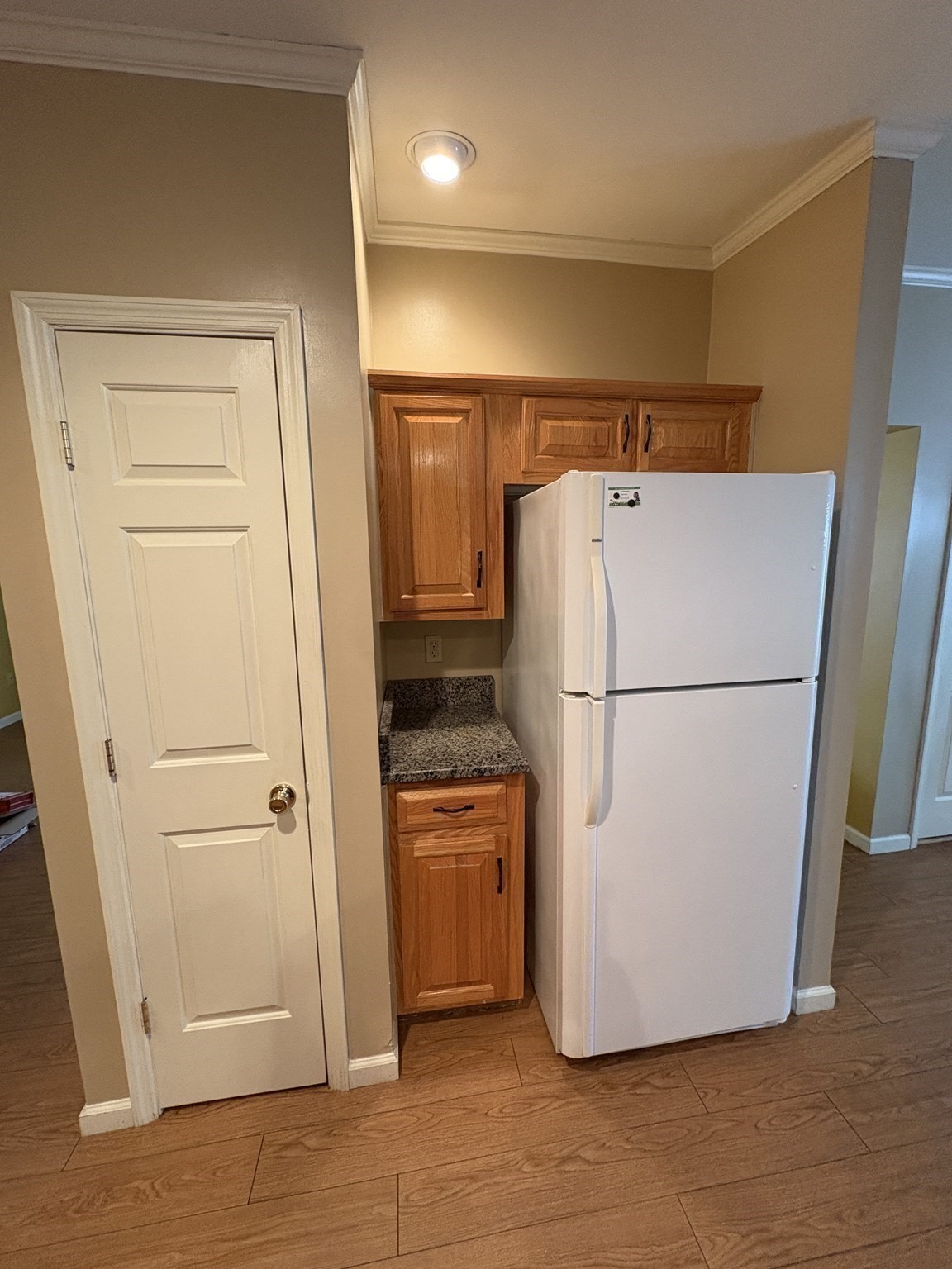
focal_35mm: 14
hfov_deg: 85.7
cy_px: 634
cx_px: 476
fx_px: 513
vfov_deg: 102.1
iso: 400
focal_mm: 2.22
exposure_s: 1/60
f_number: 2.2
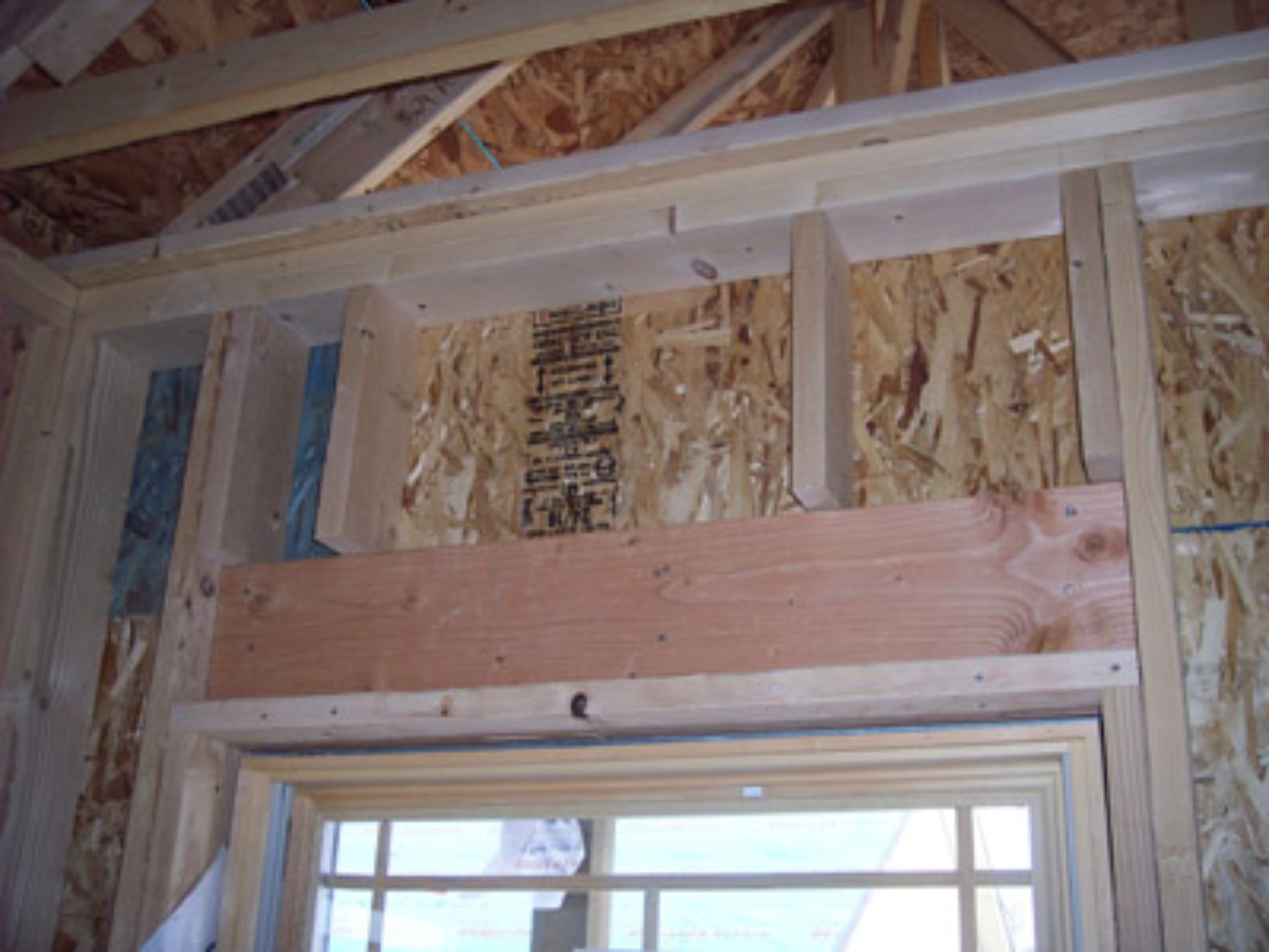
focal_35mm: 39
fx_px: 1430
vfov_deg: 36.8
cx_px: 634
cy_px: 476
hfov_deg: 47.9
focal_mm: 8
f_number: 2.8
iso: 100
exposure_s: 1/60
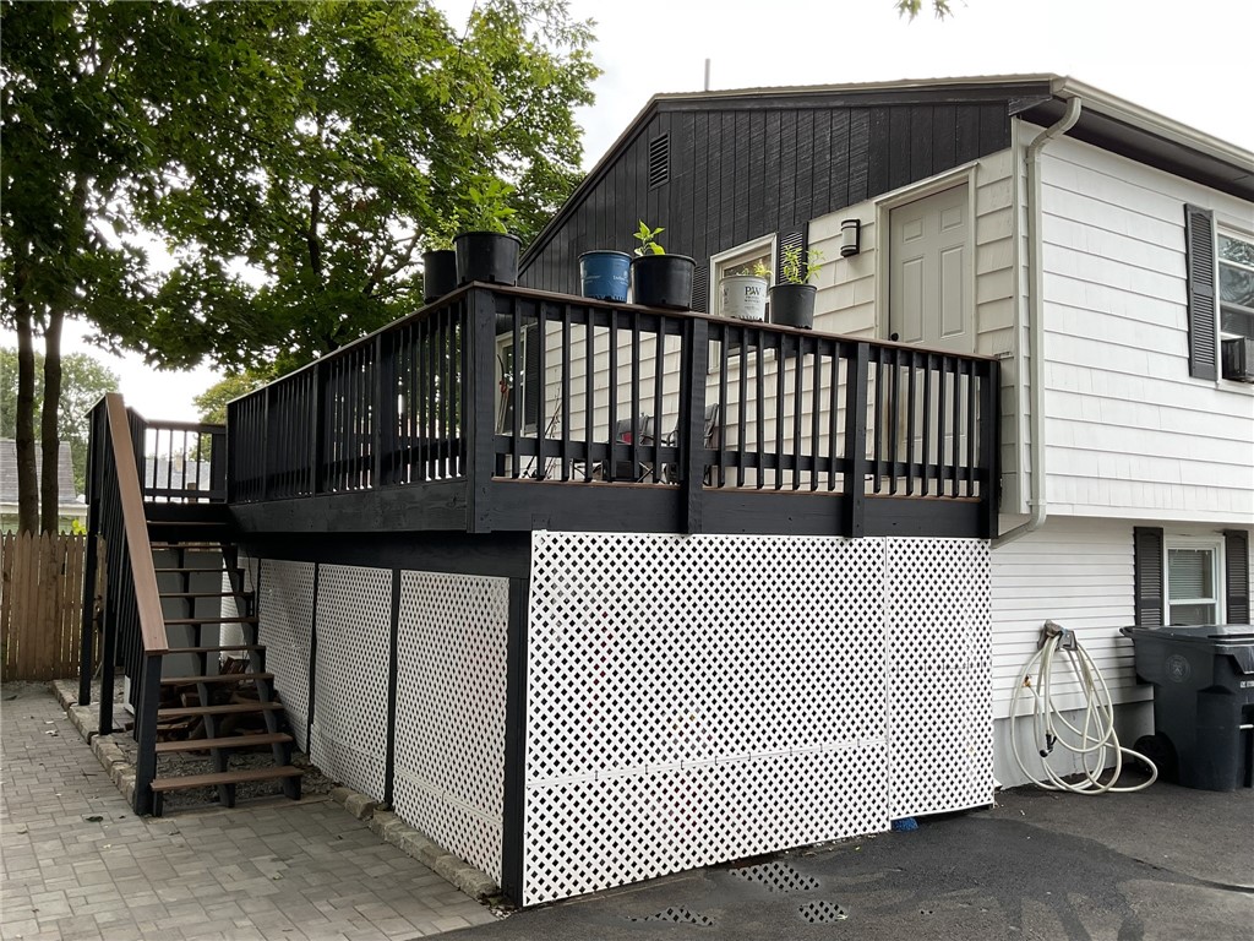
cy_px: 470
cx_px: 627
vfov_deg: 48.2
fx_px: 1051
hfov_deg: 61.7
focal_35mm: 29
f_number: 1.8
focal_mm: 3
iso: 16
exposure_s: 1/277
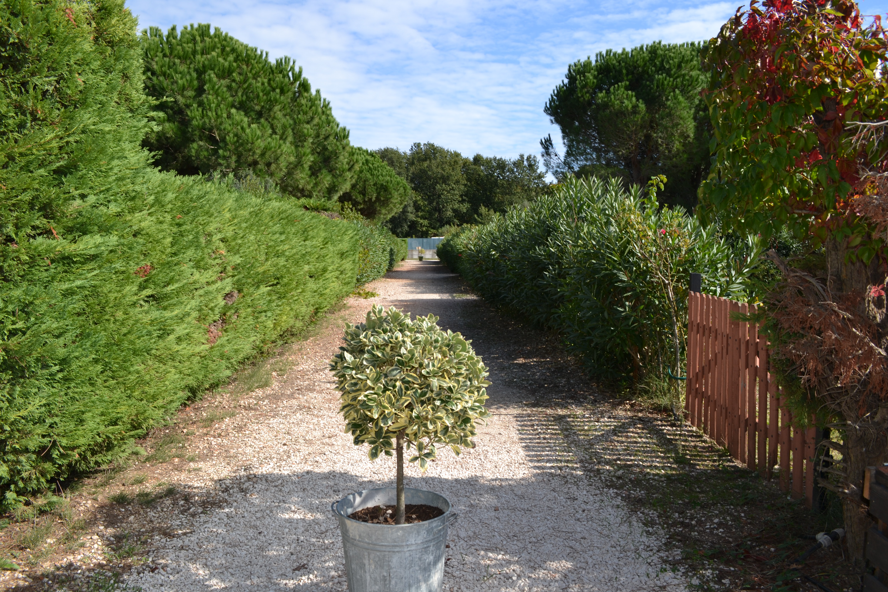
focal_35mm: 27
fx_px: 666
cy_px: 296
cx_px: 444
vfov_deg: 47.9
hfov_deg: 67.4
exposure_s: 1/200
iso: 100
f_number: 8
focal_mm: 18
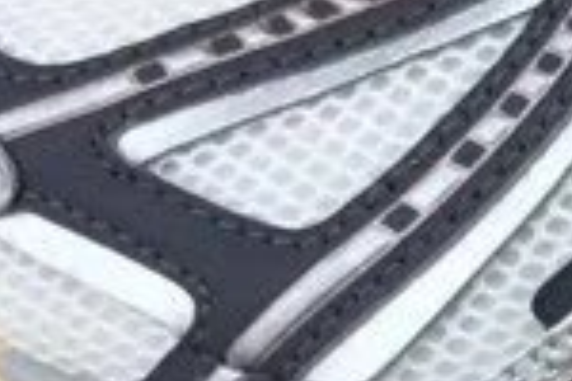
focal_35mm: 194
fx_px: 3082
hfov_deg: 9.8
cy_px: -82
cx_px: 1148
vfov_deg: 7.0
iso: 25
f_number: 2.4
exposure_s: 1/416
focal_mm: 3.3
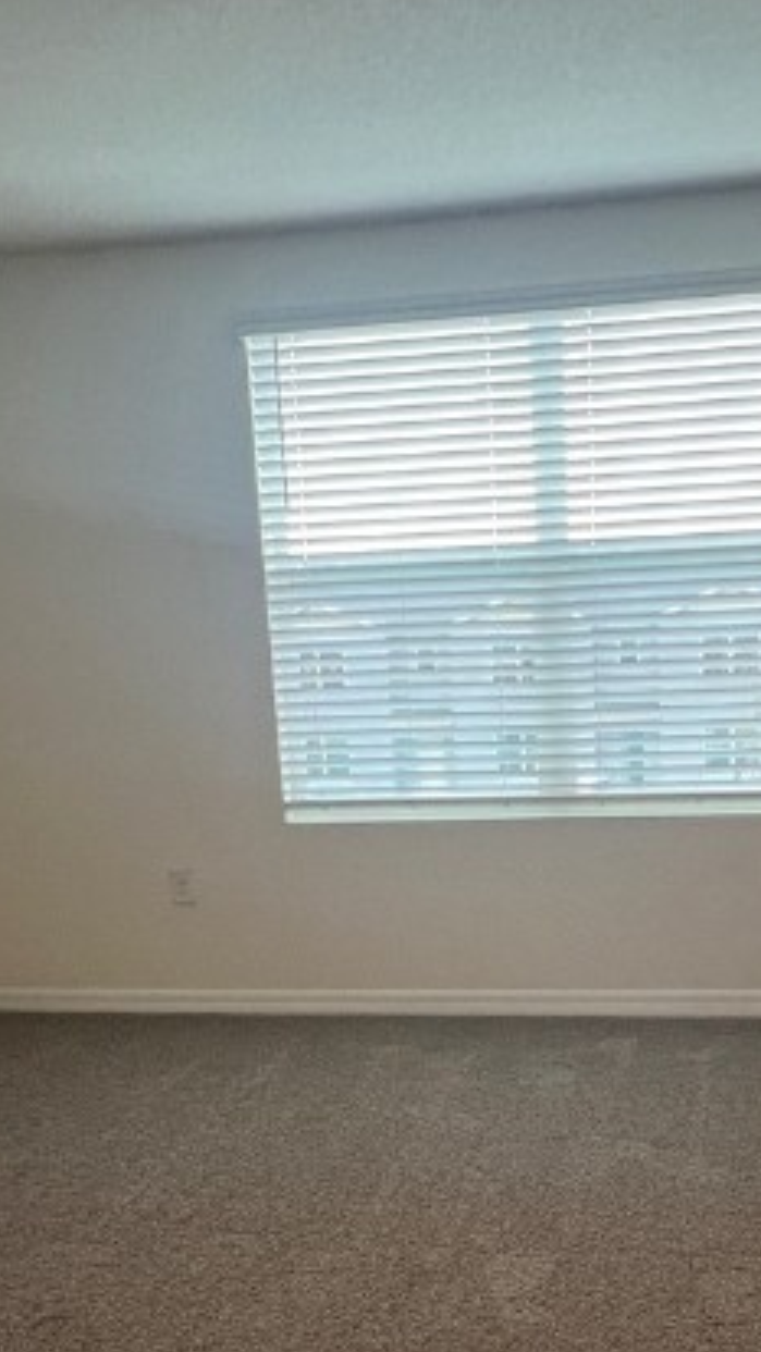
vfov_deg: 54.7
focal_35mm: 35
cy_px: 963
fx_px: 1255
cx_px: 542
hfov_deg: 33.3
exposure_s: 1/120
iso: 125
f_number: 1.8
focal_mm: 1.57
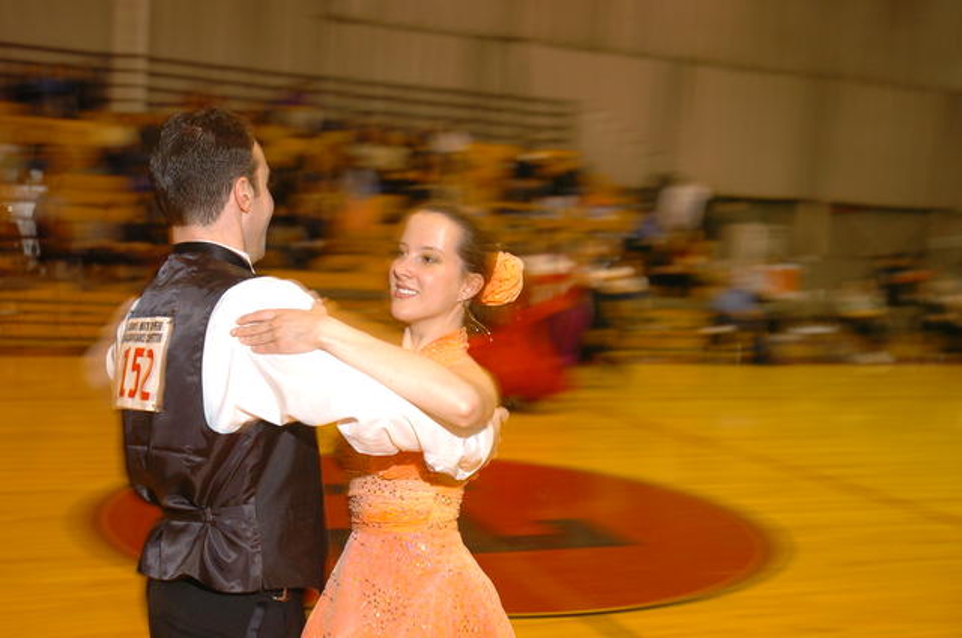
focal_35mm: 45
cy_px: 319
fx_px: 1200
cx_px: 481
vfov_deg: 29.7
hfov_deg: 43.7
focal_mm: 30
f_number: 4
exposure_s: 1/25
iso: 320
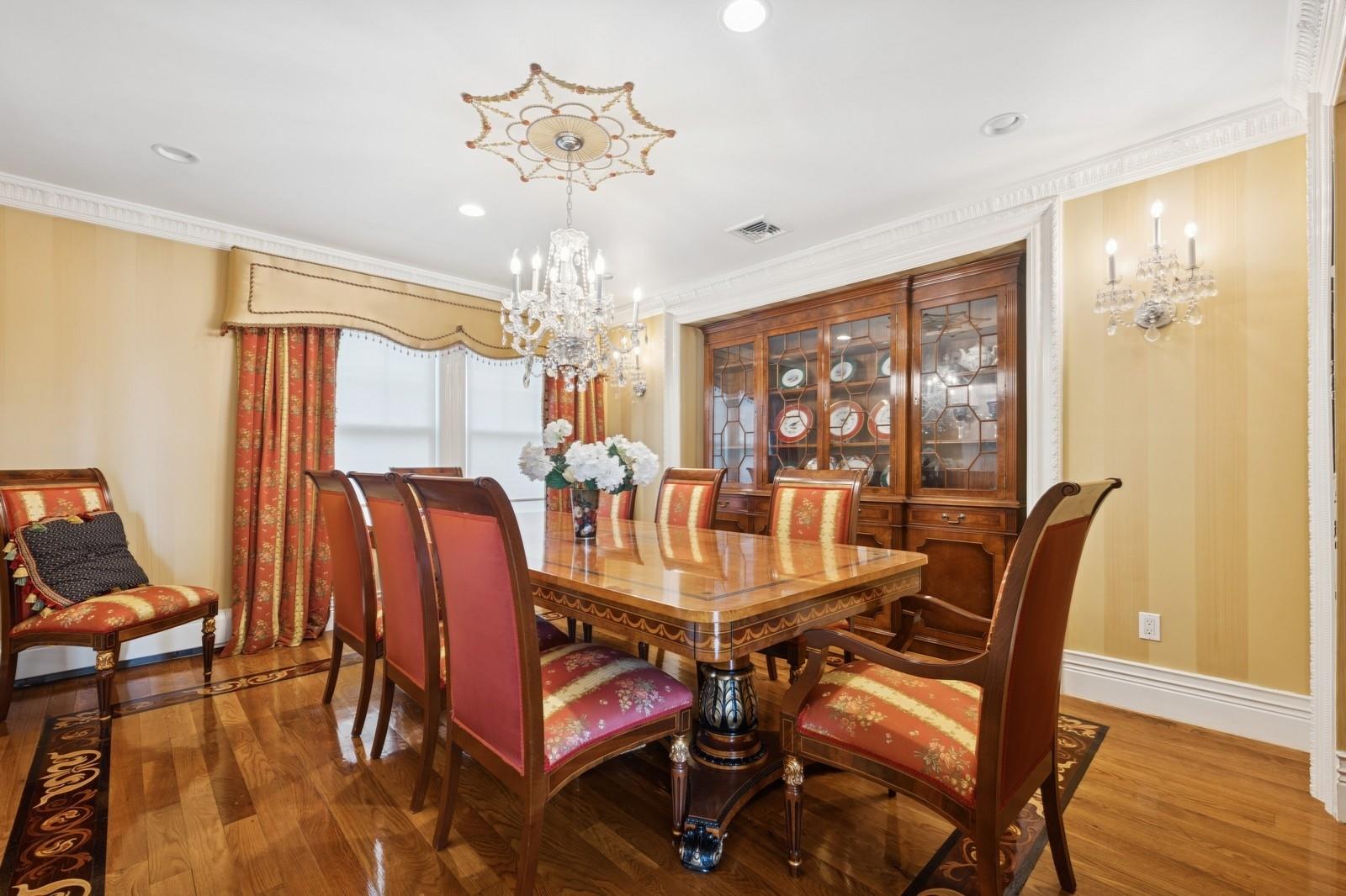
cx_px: 673
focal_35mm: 15
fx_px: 561
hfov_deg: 100.4
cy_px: 448
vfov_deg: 77.3
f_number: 11
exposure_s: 1
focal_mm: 15
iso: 100
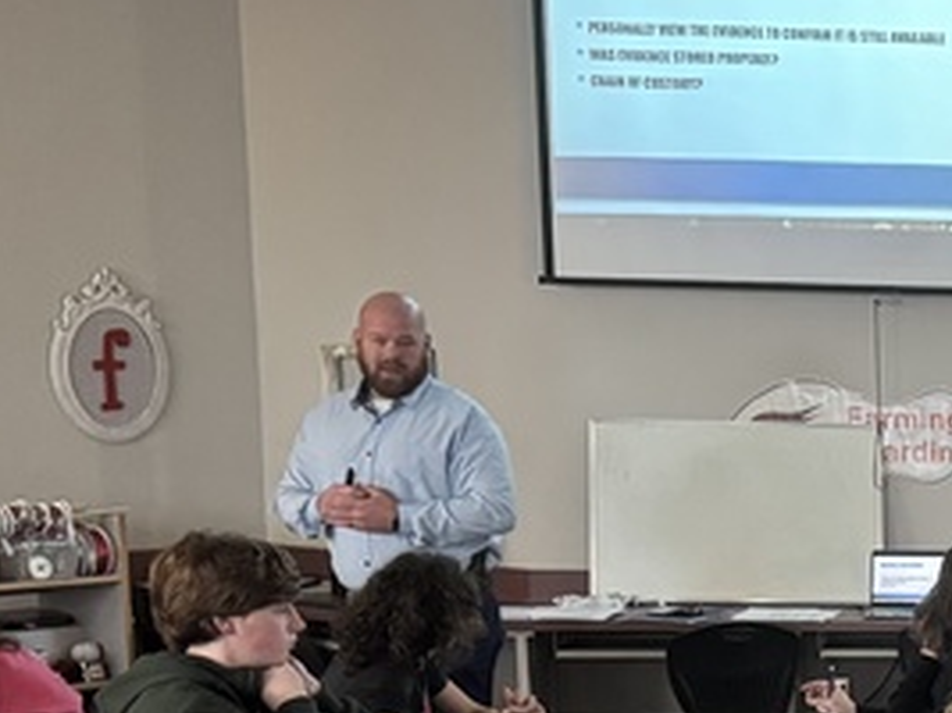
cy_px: 727
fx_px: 2529
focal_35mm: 92
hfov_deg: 18.4
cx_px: 1501
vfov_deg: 15.7
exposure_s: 1/40
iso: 640
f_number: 1.78
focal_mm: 6.76
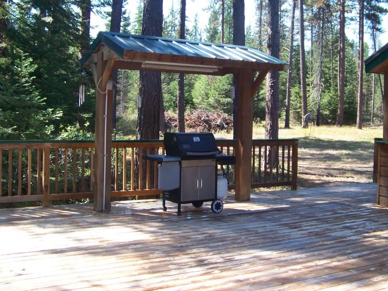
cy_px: 110
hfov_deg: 39.5
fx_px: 538
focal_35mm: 48
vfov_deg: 30.1
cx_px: 226
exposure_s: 1/200
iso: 64
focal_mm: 5.85
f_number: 2.8
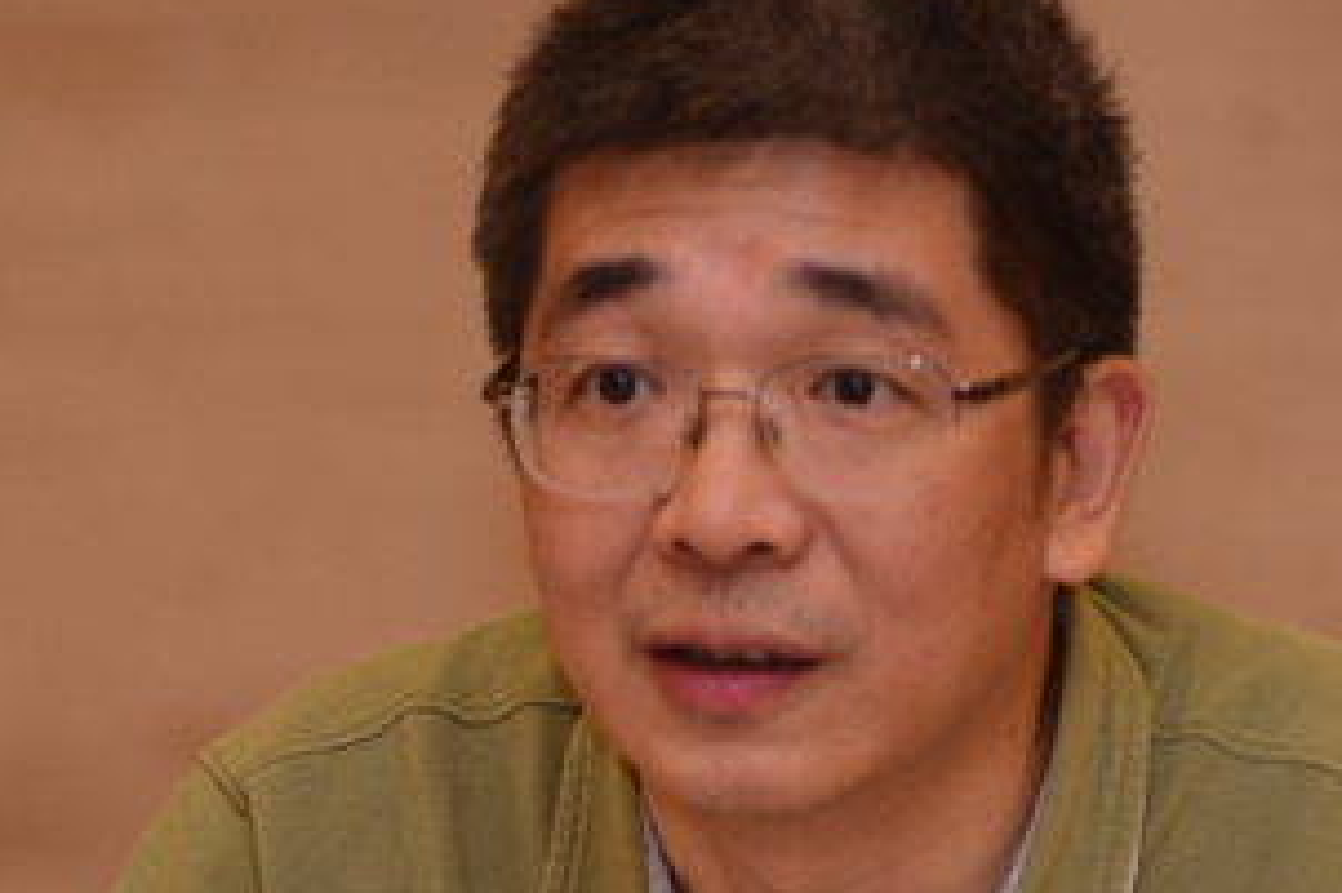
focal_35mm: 380
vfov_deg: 3.6
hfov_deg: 5.4
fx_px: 14157
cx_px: 671
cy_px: 882
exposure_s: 1/100
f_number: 2.8
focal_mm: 135
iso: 800
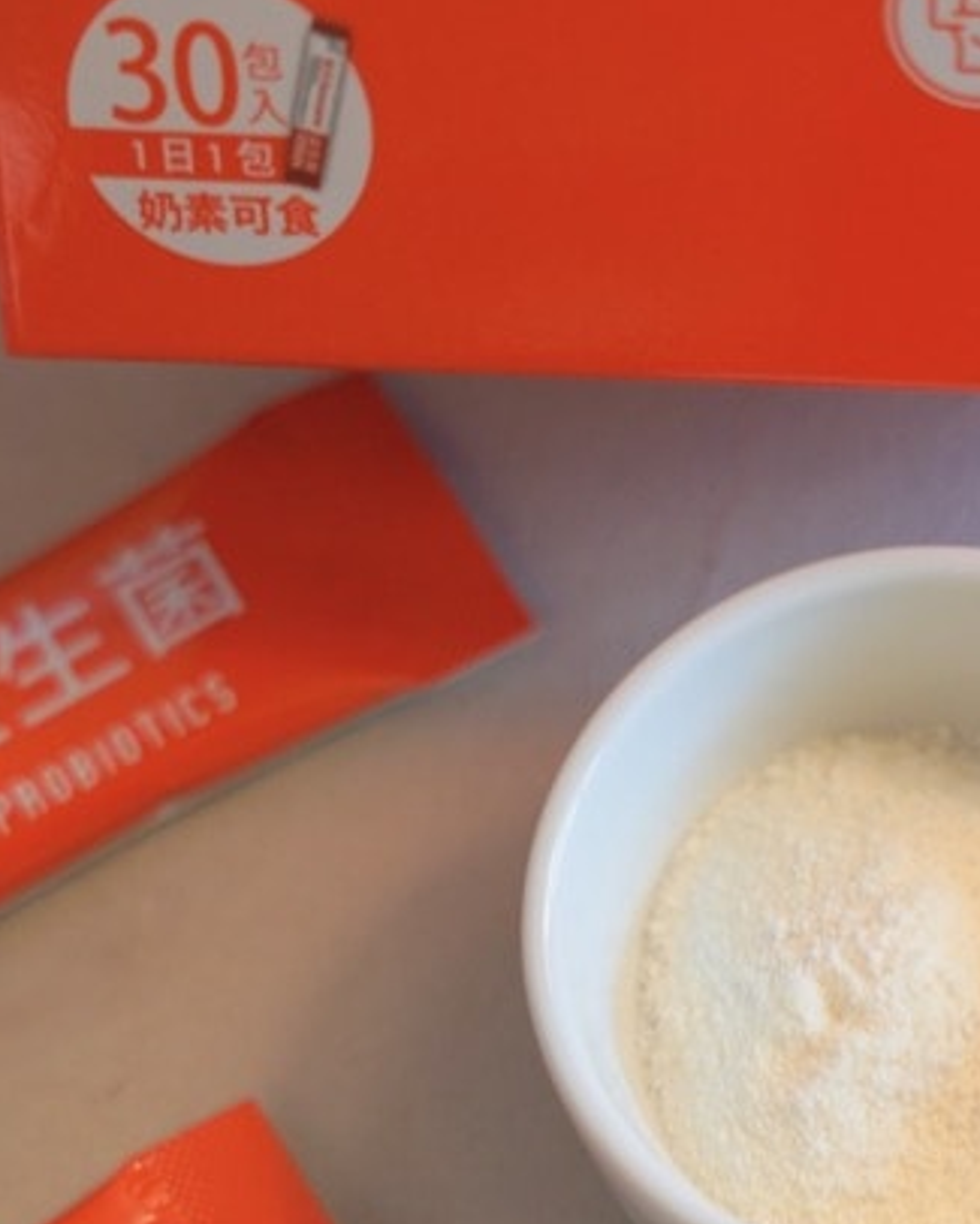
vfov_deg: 18.1
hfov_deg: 14.4
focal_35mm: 106
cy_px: 901
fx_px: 3828
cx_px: 926
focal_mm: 45.7
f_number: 4
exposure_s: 1/160
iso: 1250
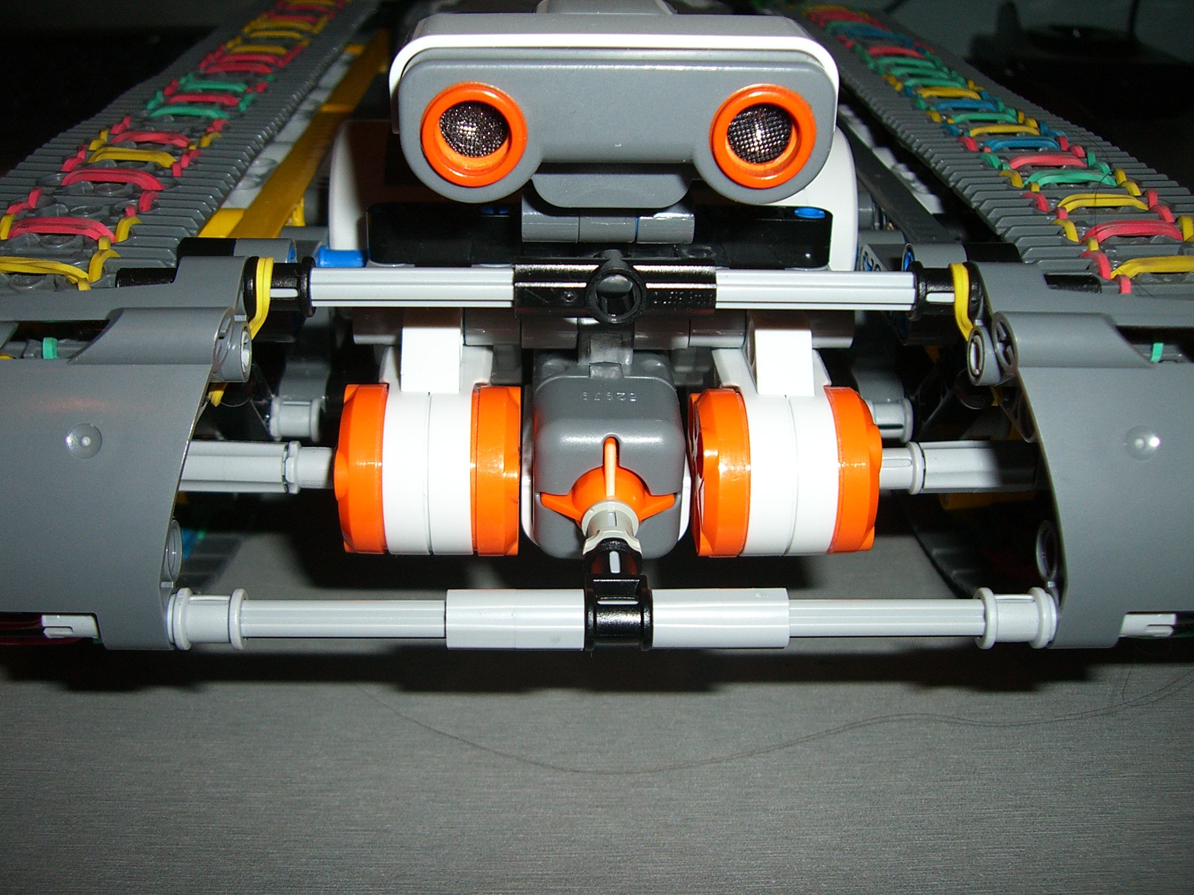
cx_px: 597
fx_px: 1311
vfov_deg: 37.7
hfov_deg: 49.0
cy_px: 448
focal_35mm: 38
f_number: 2.7
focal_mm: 6.2
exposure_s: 1/60
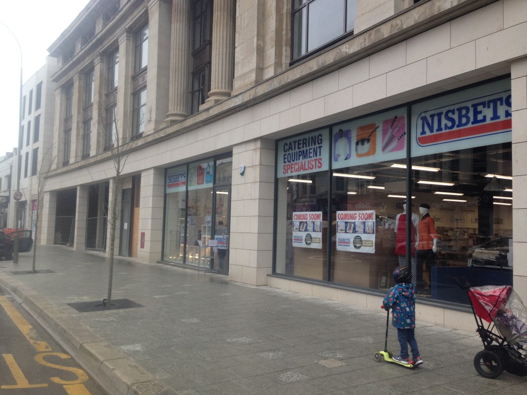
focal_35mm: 33
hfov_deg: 55.4
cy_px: 198
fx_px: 502
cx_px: 264
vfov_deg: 42.9
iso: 64
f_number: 2.4
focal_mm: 4.12
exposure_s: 1/120
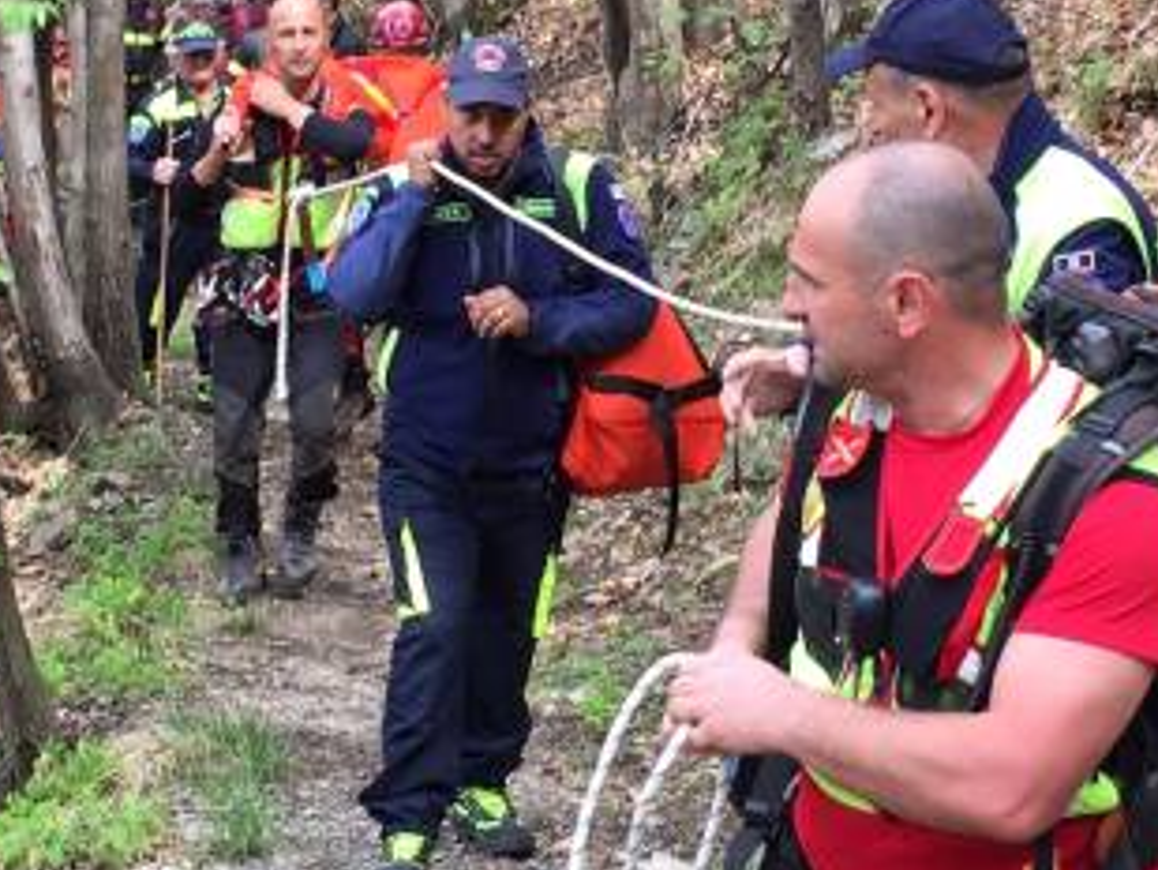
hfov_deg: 20.4
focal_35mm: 96
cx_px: 603
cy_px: 338
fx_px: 3213
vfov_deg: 15.4
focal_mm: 4.15
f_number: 2.2
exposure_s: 1/176
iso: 32
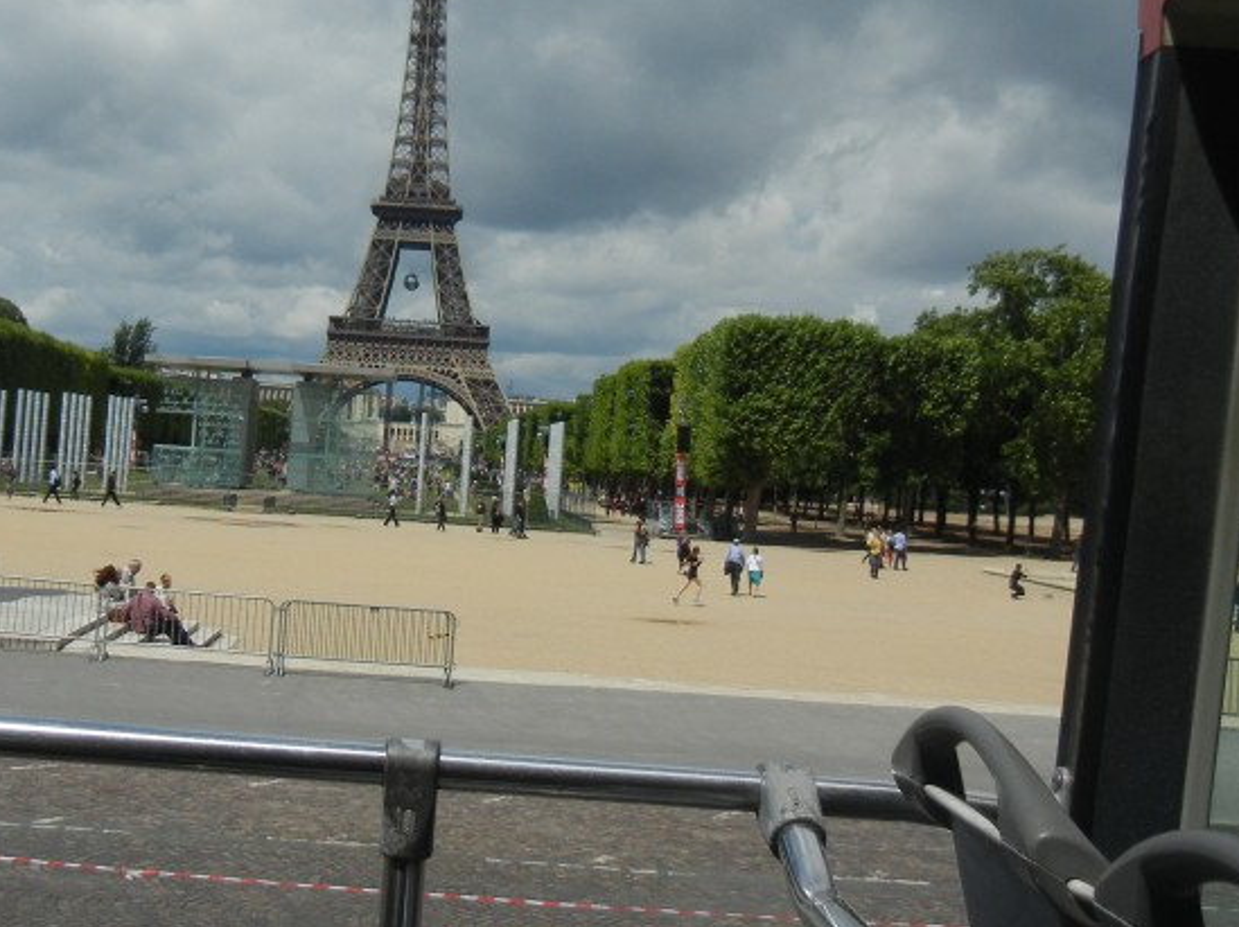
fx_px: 2003
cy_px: 280
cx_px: 424
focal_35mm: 56
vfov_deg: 25.9
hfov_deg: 34.1
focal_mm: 5.4
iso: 160
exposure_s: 1/891
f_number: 7
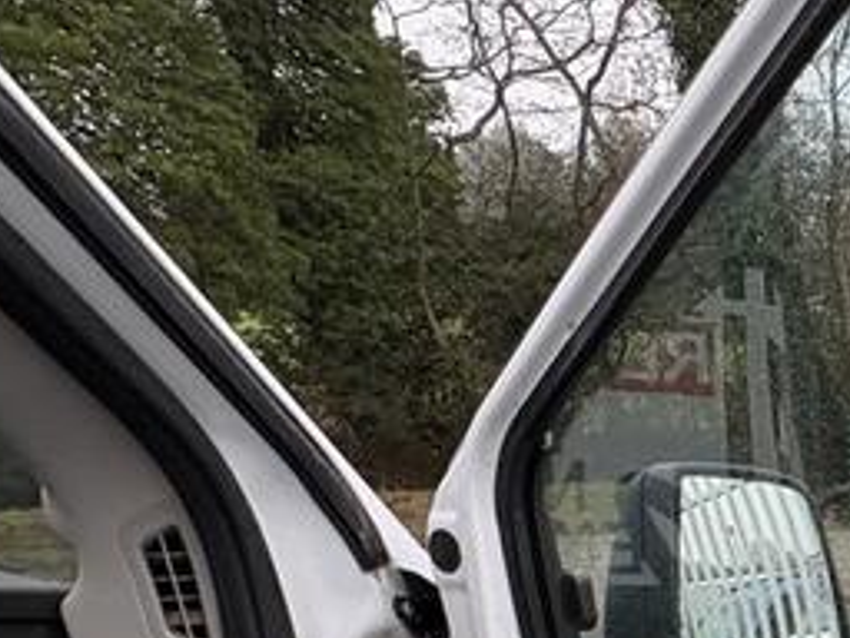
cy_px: 844
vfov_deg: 25.3
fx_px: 1203
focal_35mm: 49
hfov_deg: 26.1
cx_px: 1331
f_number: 2.2
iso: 64
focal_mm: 2.22
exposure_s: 1/99
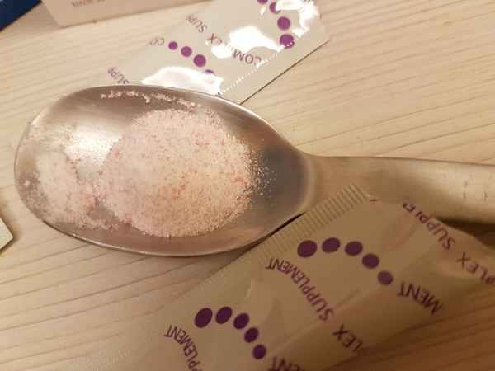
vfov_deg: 53.1
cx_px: 248
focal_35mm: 26
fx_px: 372
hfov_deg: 67.3
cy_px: 186
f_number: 1.7
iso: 160
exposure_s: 1/30
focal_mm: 4.2
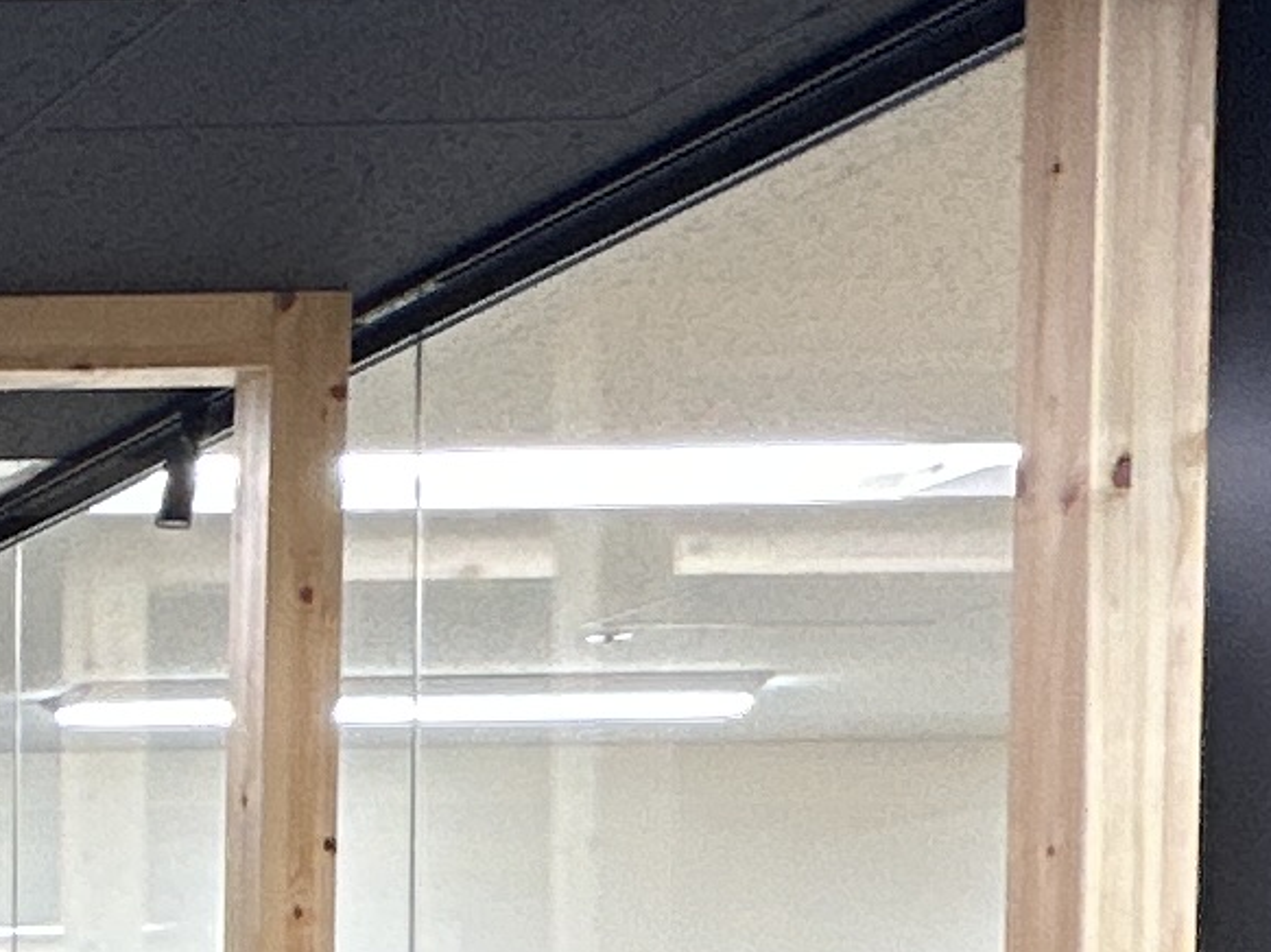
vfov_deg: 14.3
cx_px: -1727
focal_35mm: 97
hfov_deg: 14.2
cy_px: 1411
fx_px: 3560
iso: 200
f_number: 2.2
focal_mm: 2.22
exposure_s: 1/100
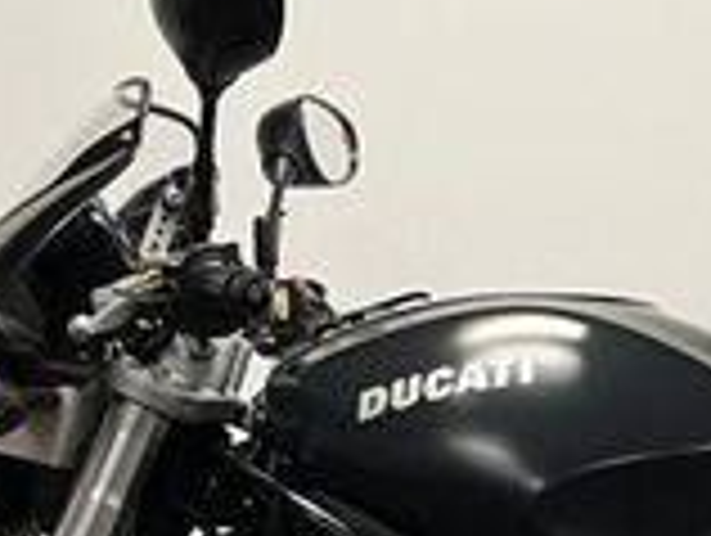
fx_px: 2160
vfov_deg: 13.6
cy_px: 721
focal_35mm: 105
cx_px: 688
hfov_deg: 18.3
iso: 80
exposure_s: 1/50
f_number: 1.6
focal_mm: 5.1
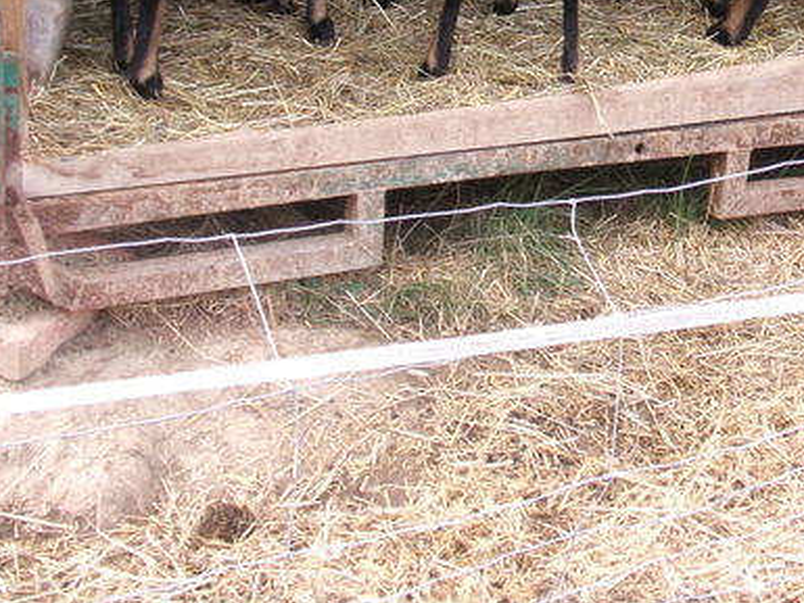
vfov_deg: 18.0
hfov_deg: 23.7
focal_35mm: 81
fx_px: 1882
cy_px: 101
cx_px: 655
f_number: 4.2
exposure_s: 1/70
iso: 100
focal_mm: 8.5
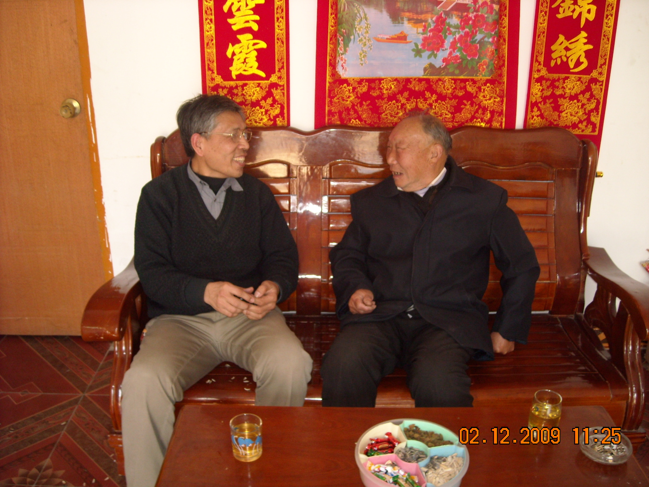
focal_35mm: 35
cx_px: 324
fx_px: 656
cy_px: 244
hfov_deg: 52.6
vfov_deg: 40.7
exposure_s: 1/30
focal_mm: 5.7
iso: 200
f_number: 2.8
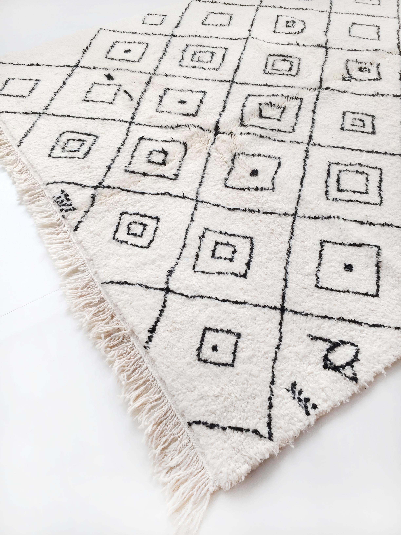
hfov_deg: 48.2
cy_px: 268
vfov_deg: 61.7
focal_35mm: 29
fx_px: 448
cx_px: 200
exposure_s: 1/100
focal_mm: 4.15
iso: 32
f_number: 2.2
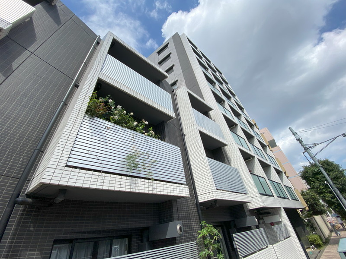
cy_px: 130
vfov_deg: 89.9
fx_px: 130
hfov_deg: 106.2
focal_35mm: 13
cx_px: 173
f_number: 2.4
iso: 20
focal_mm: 1.54
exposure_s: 1/1370
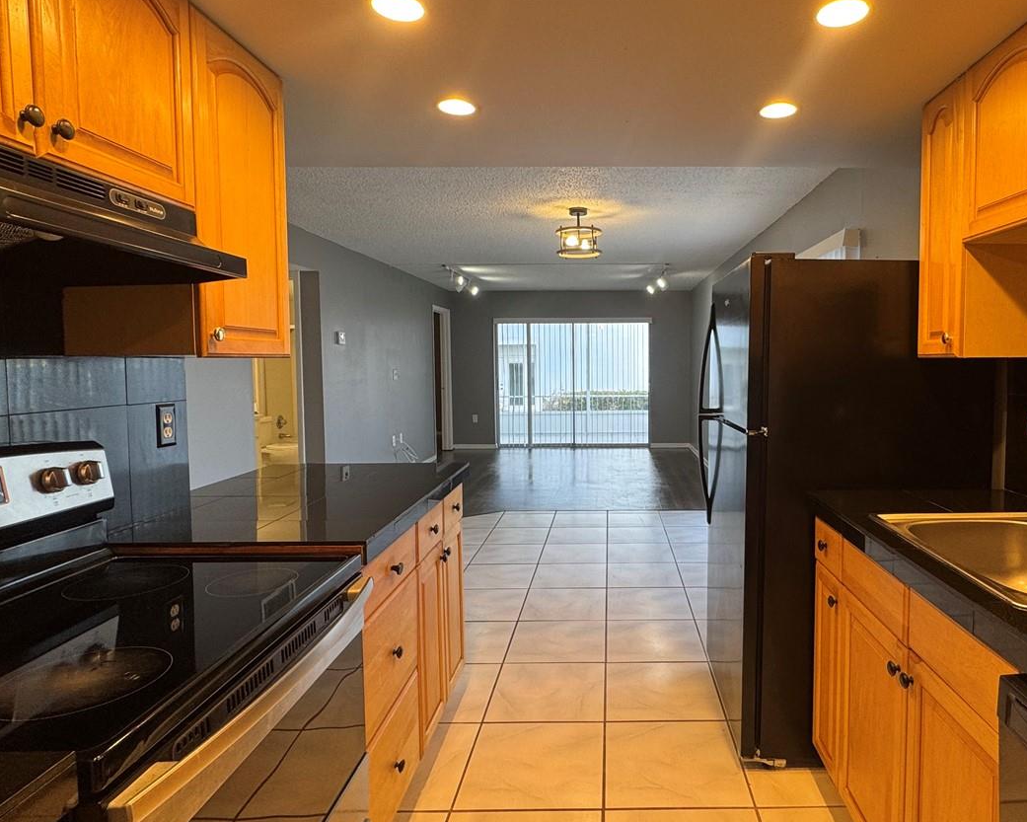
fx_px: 638
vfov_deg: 65.5
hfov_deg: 76.8
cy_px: 396
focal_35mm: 21
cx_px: 614
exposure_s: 1/120
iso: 125
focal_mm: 2.22
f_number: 2.2
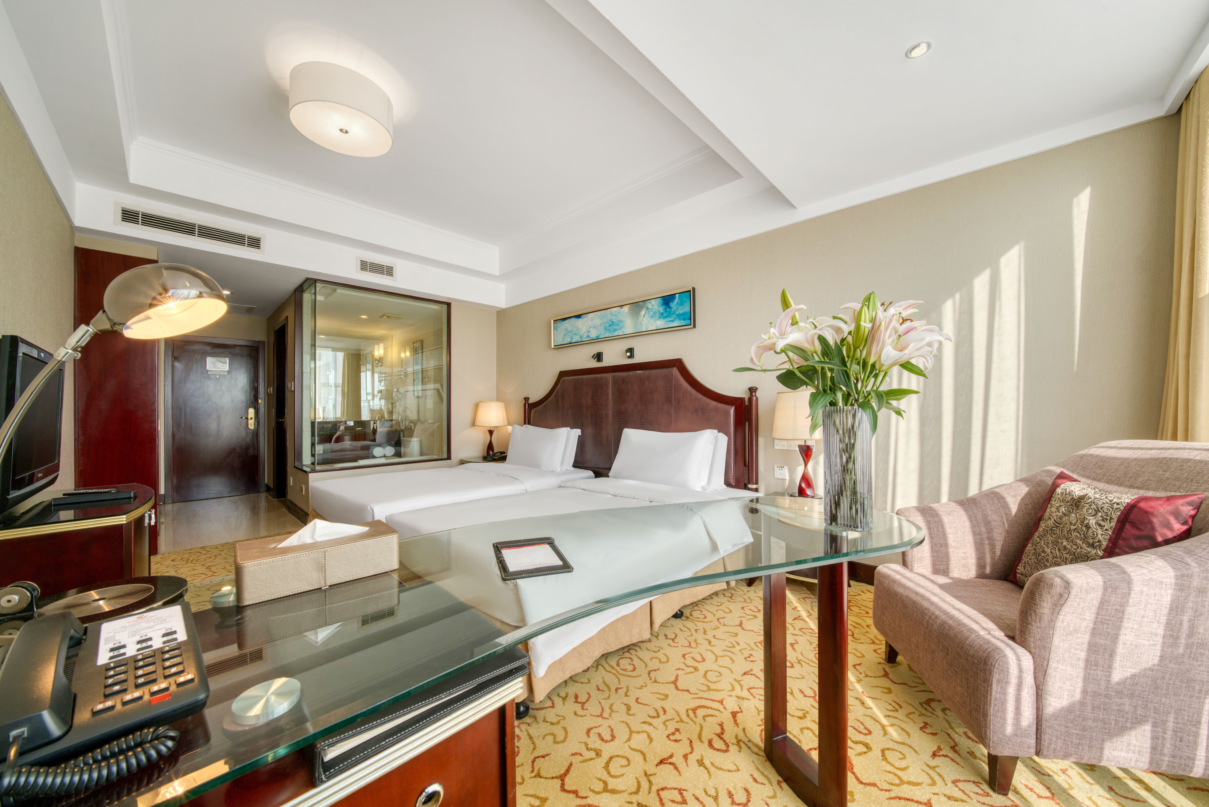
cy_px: 404
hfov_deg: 112.6
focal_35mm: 12
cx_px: 604
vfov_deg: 90.1
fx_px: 403
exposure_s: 1/80
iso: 320
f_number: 11
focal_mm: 12
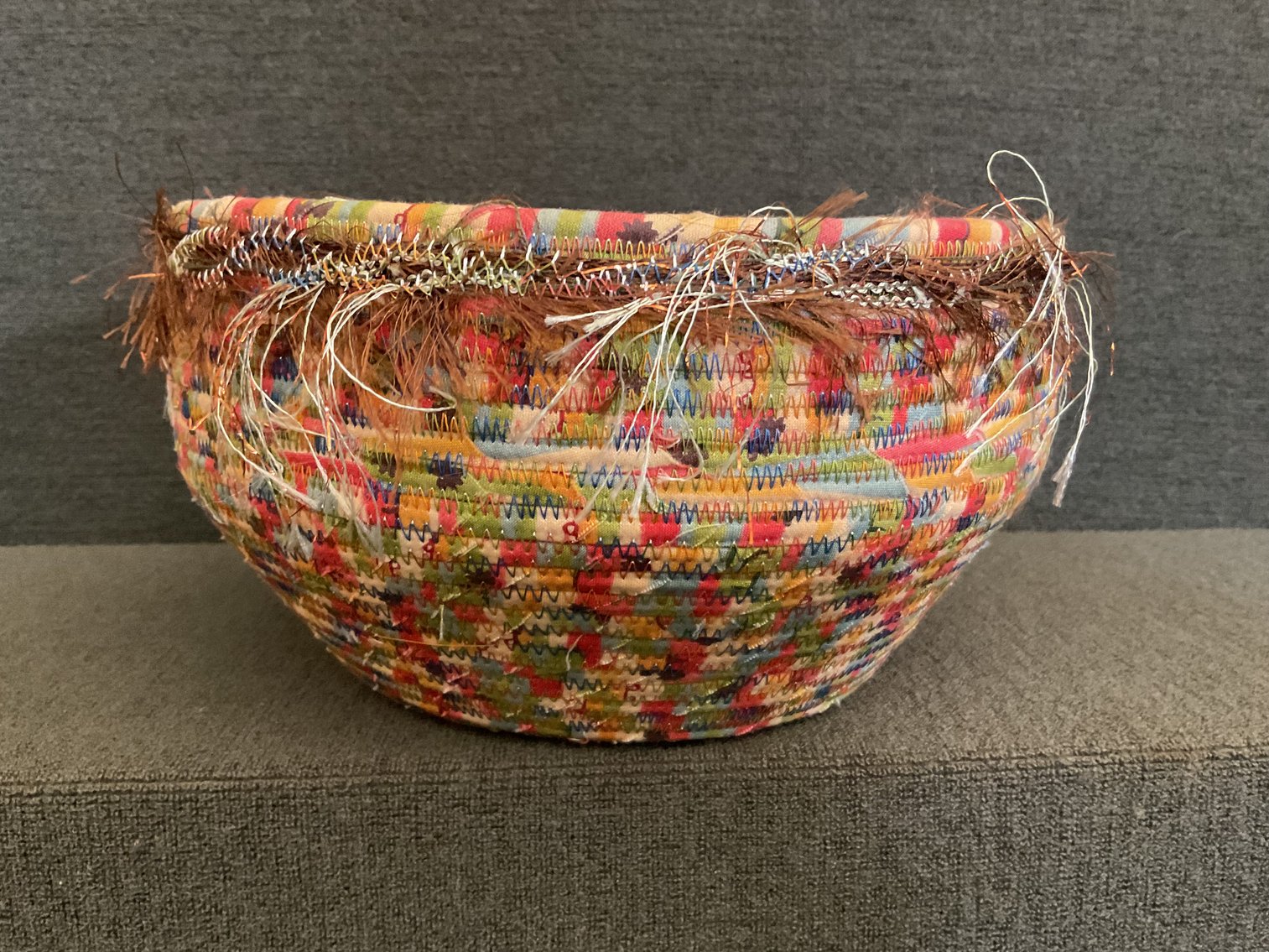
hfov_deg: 61.7
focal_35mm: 29
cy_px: 476
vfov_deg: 48.2
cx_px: 634
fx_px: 1063
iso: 400
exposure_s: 1/30
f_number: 1.8
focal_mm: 3
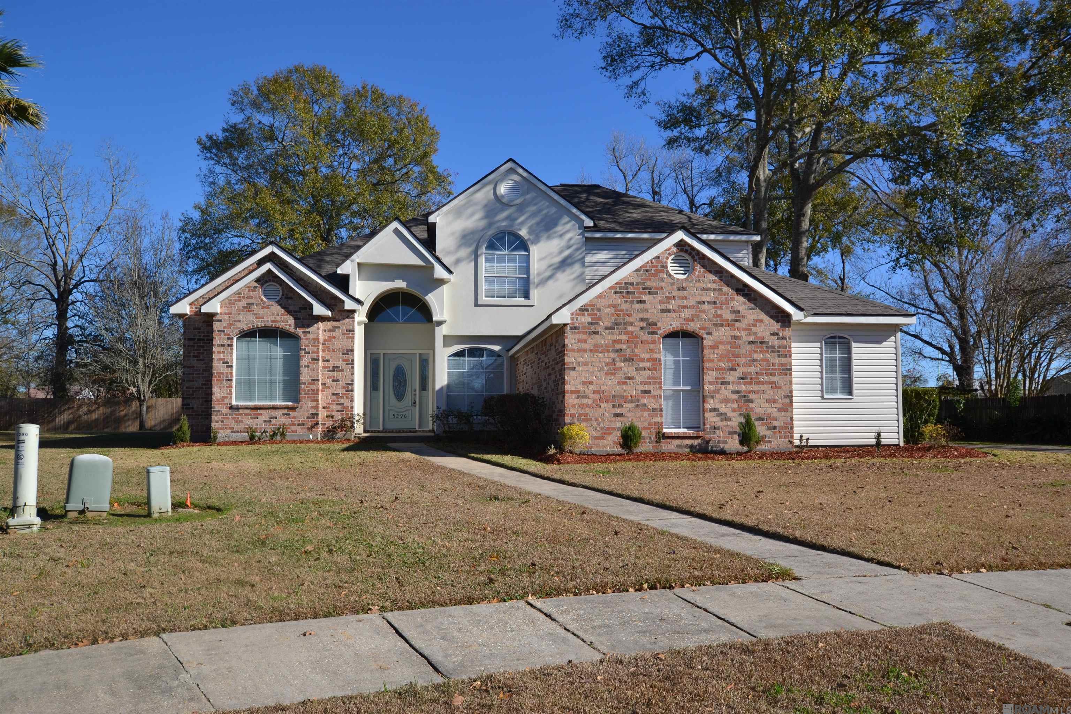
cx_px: 536
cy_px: 357
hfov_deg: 61.9
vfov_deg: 43.6
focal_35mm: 30
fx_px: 892
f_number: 8
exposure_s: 1/320
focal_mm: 20
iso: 100
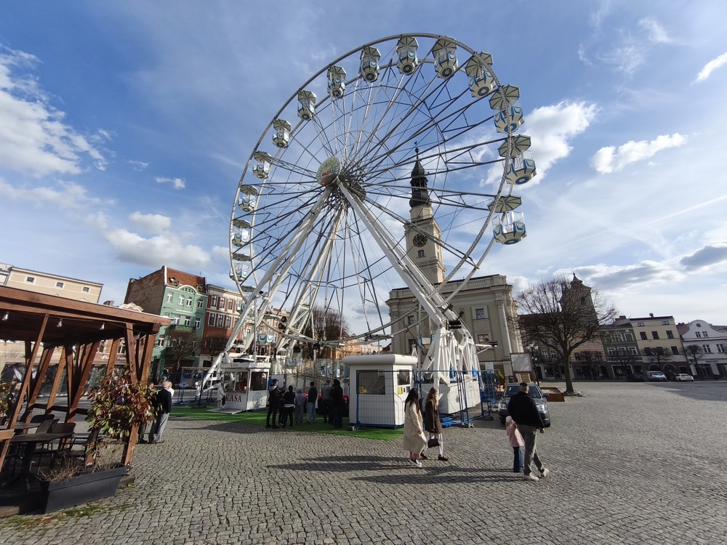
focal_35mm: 15
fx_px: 315
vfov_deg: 81.7
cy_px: 272
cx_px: 364
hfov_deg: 98.2
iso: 50
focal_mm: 1.91
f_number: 2.2
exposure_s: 1/1401
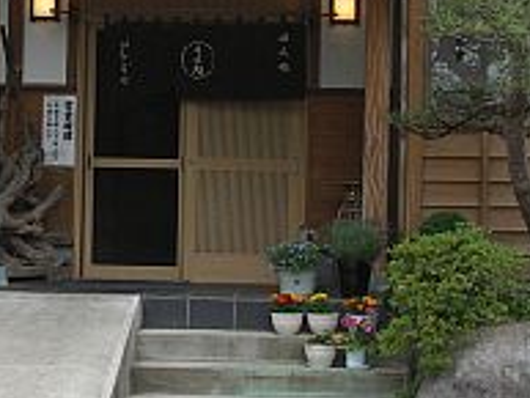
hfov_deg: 16.8
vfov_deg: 12.8
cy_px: 113
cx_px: 102
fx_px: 1777
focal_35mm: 116
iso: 50
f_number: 2.8
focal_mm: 9
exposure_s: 1/200
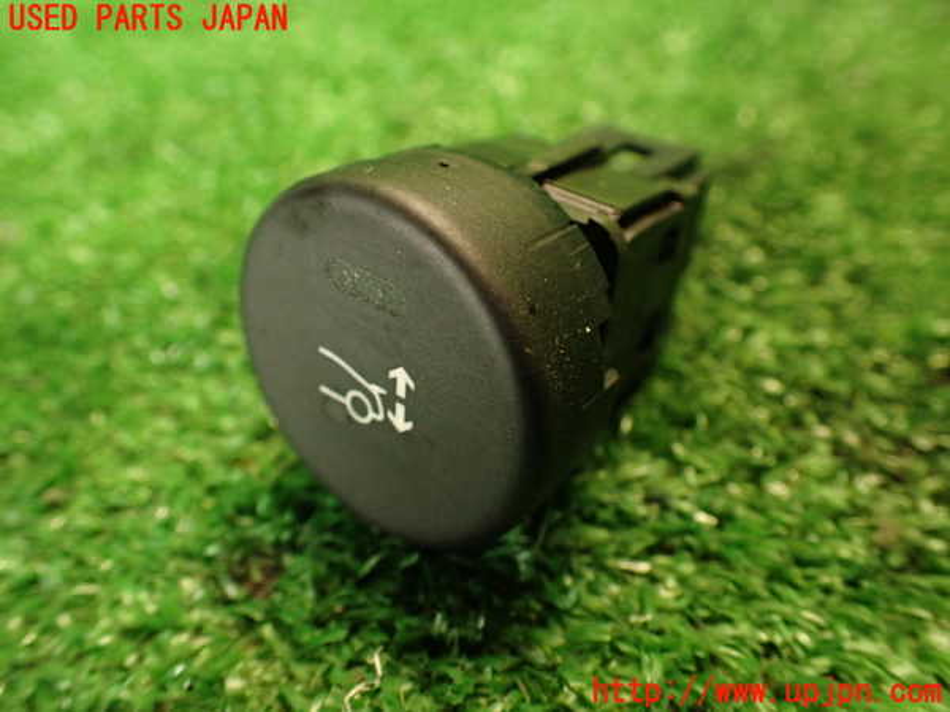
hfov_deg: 60.0
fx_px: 823
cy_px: 356
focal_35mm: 30
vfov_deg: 46.8
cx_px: 475
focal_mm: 5.4
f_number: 2.3
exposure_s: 1/30
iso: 500
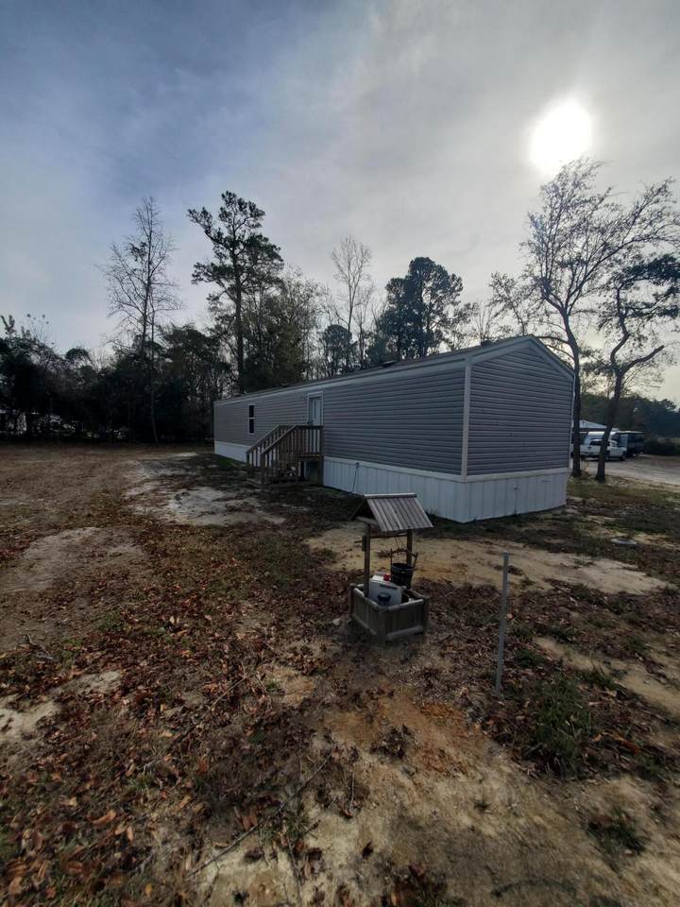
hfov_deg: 89.9
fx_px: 340
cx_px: 340
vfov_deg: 106.2
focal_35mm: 13
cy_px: 454
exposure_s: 1/2043
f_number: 2.2
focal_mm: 1.8
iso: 50
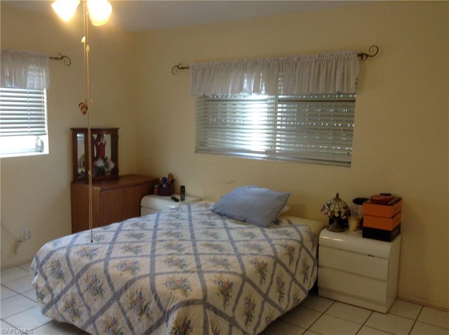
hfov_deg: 55.4
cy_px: 168
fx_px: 427
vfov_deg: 42.8
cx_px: 224
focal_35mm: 33
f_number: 2.4
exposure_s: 1/24
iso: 50
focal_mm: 3.3
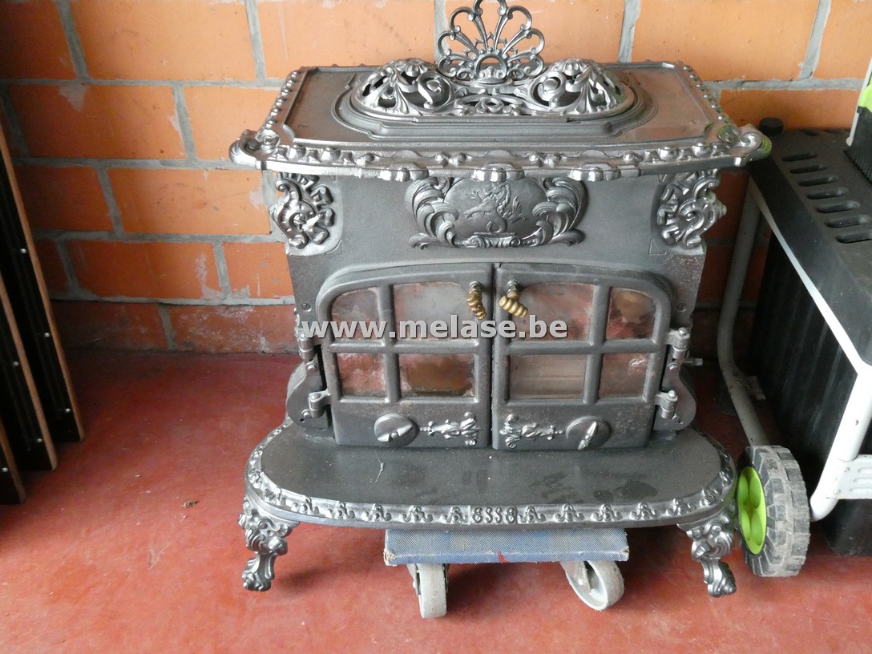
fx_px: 781
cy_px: 327
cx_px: 436
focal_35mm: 31
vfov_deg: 45.4
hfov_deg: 58.4
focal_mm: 5.4
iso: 1000
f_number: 3.5
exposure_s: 1/80
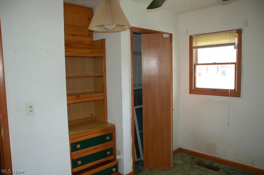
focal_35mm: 30
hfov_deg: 62.0
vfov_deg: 43.6
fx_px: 220
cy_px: 88
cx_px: 132
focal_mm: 20
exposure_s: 1/60
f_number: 3.8
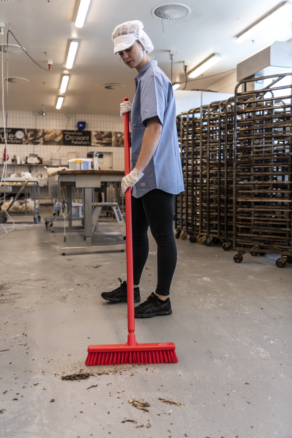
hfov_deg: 38.9
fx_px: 414
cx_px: 146
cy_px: 219
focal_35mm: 34
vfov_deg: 55.8
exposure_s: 1/160
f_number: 2.8
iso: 800
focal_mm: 34
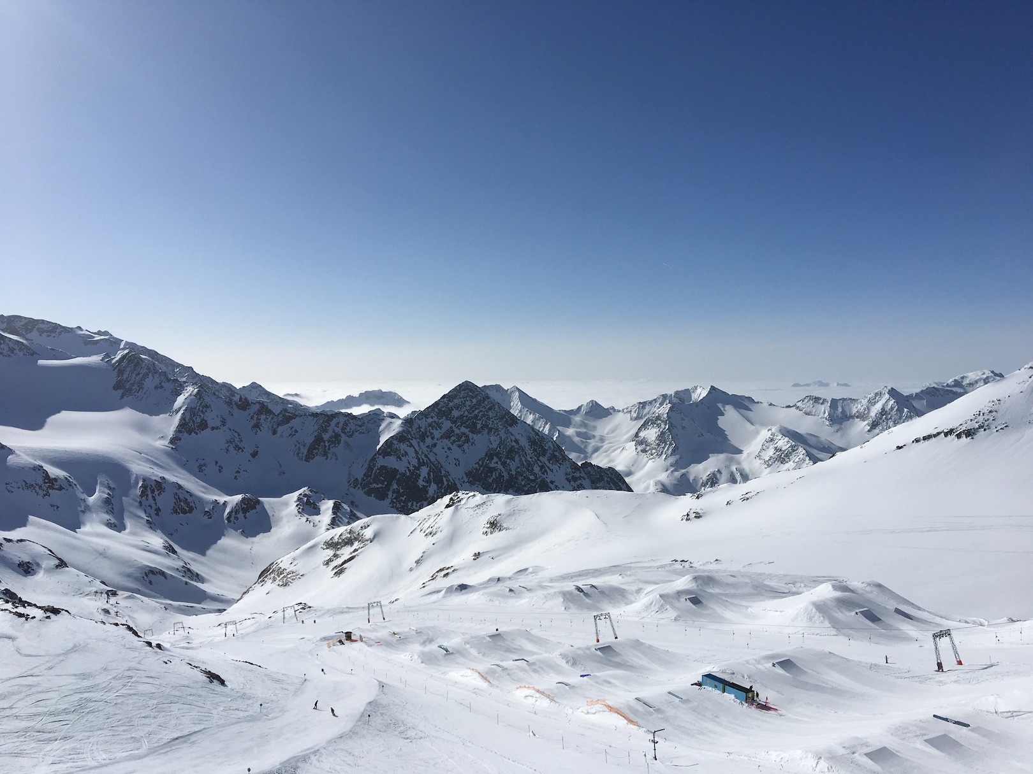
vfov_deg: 48.2
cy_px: 387
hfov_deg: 61.7
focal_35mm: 29
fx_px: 865
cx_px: 516
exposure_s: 1/7692
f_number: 2.2
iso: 25
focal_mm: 4.15
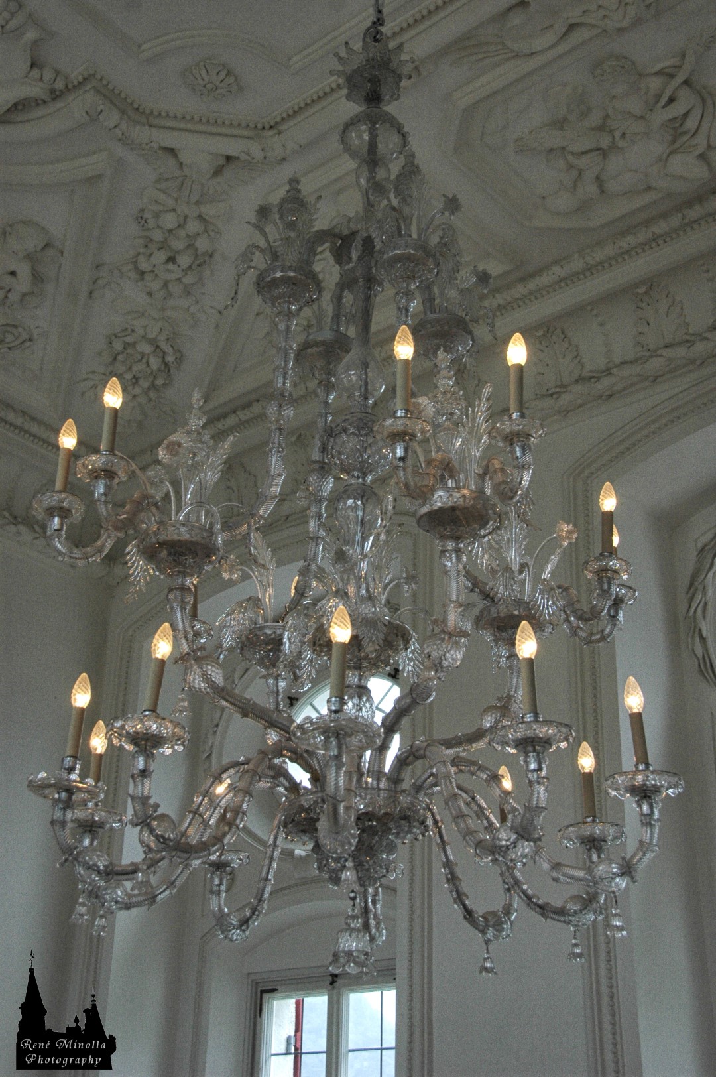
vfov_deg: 41.1
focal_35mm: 48
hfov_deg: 28.0
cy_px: 538
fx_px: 1434
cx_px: 358
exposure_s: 1/125
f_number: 5.6
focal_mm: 32
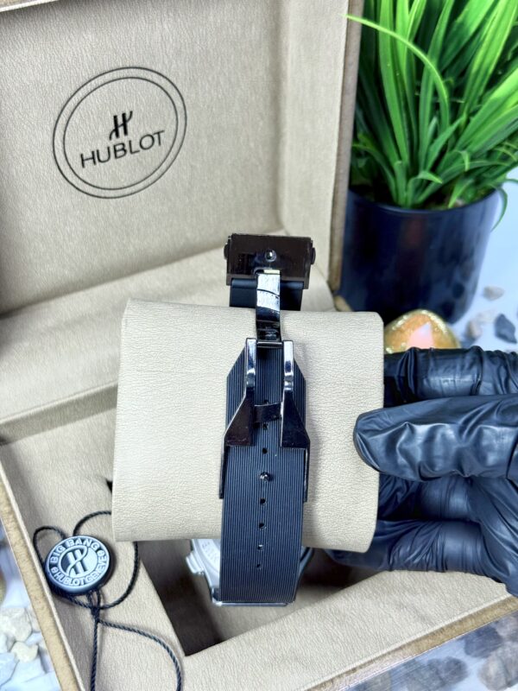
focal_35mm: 48
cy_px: 346
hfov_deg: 30.3
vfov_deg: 39.7
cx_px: 259
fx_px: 958
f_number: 1.78
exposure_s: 1/100
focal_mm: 6.76
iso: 100
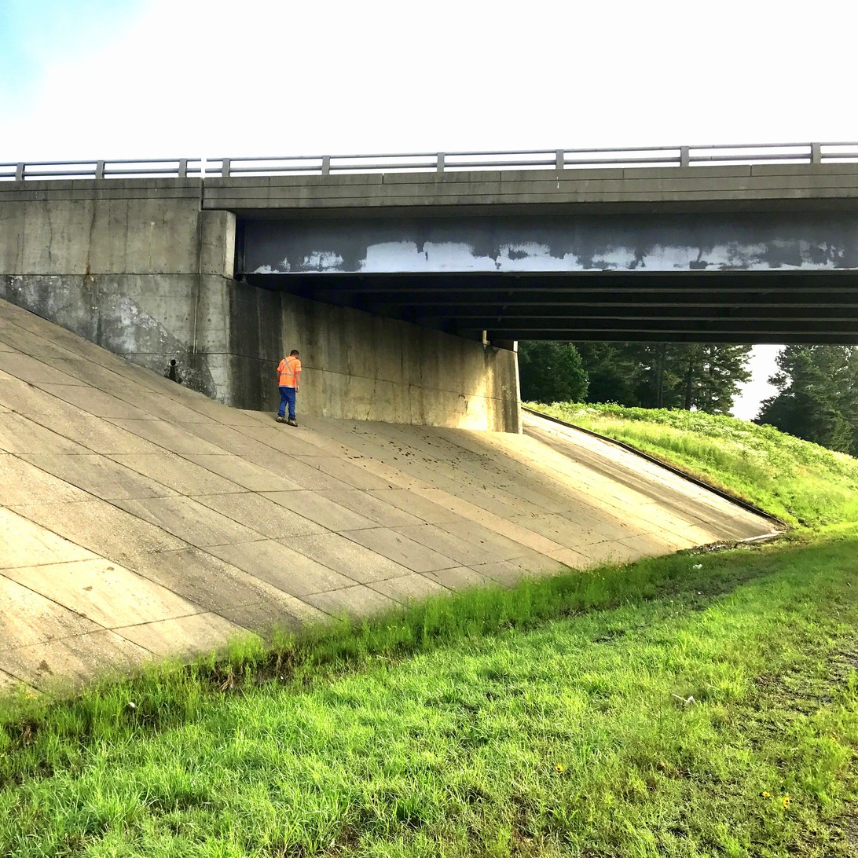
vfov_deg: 48.5
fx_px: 953
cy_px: 432
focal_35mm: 34
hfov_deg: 47.5
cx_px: 274
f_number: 1.8
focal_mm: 3.99
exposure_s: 1/1227
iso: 20
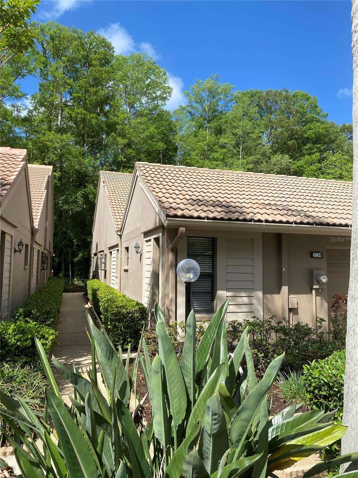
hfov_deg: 53.1
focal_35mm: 26
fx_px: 359
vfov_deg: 67.3
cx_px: 179
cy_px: 239
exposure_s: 1/1898
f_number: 1.8
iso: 32
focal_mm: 4.25
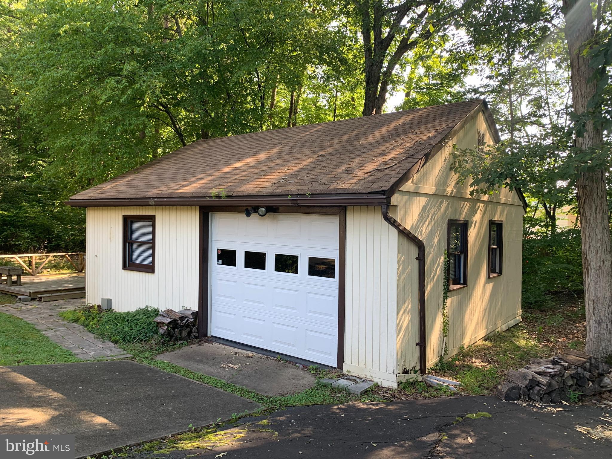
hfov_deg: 67.3
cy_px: 230
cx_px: 306
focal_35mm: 26
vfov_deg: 53.1
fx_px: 460
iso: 40
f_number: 1.8
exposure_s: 1/122
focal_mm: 4.25
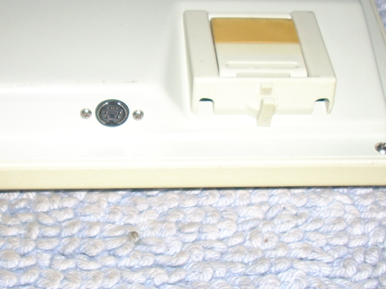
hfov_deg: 25.2
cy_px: 124
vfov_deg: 19.1
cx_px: 129
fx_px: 859
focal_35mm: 77
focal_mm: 6.2
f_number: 2.8
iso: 64
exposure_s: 1/60
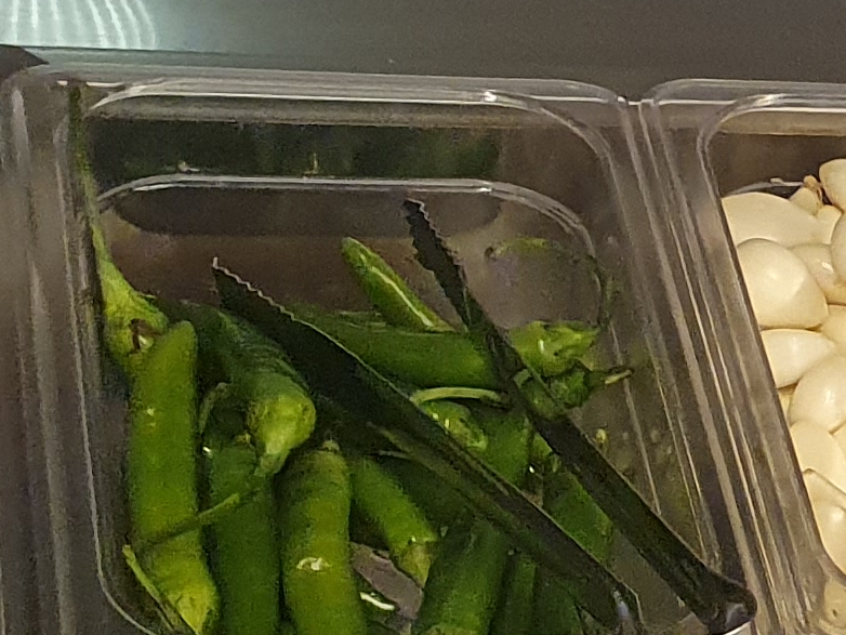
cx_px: 2106
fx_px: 3276
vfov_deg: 10.9
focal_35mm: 134
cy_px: 706
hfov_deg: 11.7
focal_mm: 4.32
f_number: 2.4
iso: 320
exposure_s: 1/40
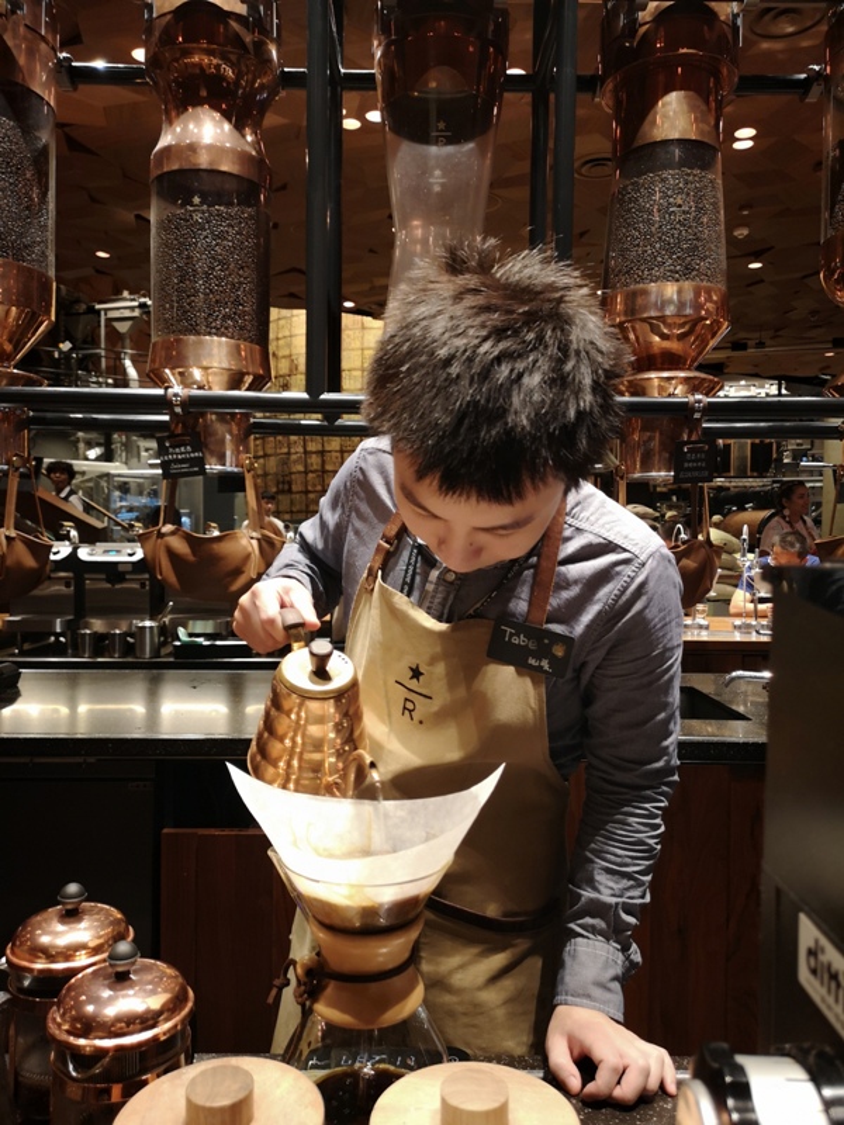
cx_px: 422
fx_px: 878
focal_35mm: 27
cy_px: 562
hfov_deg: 51.4
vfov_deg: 65.3
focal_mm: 3.95
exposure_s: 1/33.3
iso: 320
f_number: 1.8
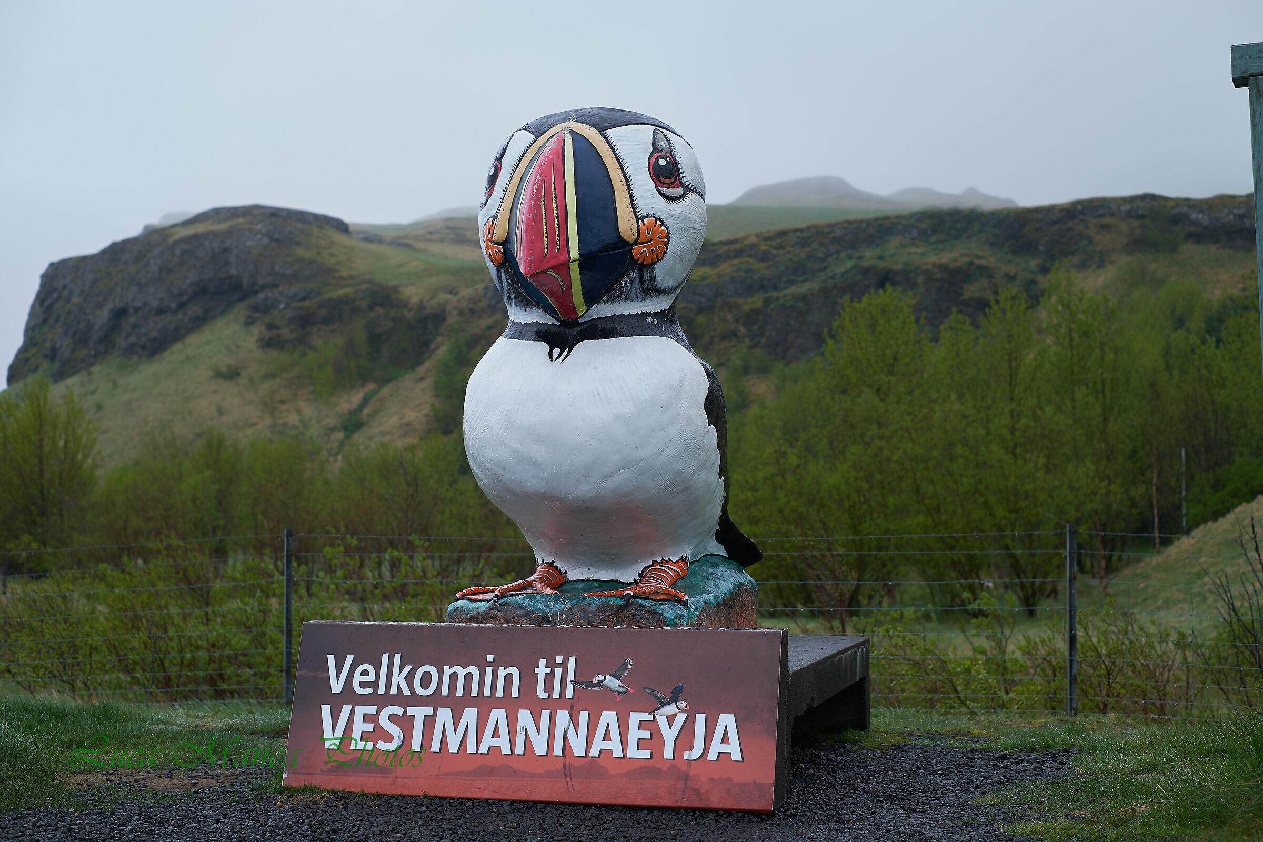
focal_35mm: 53
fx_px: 1859
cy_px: 421
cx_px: 632
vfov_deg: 25.5
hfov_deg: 37.5
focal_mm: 35
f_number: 2.8
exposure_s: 1/250
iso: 100
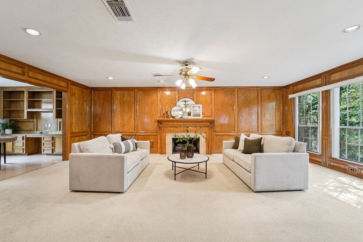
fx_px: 141
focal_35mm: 14
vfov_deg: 81.2
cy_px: 121
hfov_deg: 104.3
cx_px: 182
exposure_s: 1/10
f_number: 8
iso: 500
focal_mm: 14
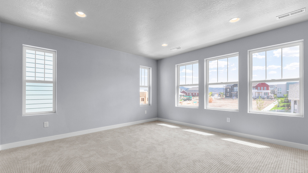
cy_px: 90
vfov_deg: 67.0
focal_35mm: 16
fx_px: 131
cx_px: 152
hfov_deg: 99.4
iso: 320
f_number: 8
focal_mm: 15
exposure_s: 1/25
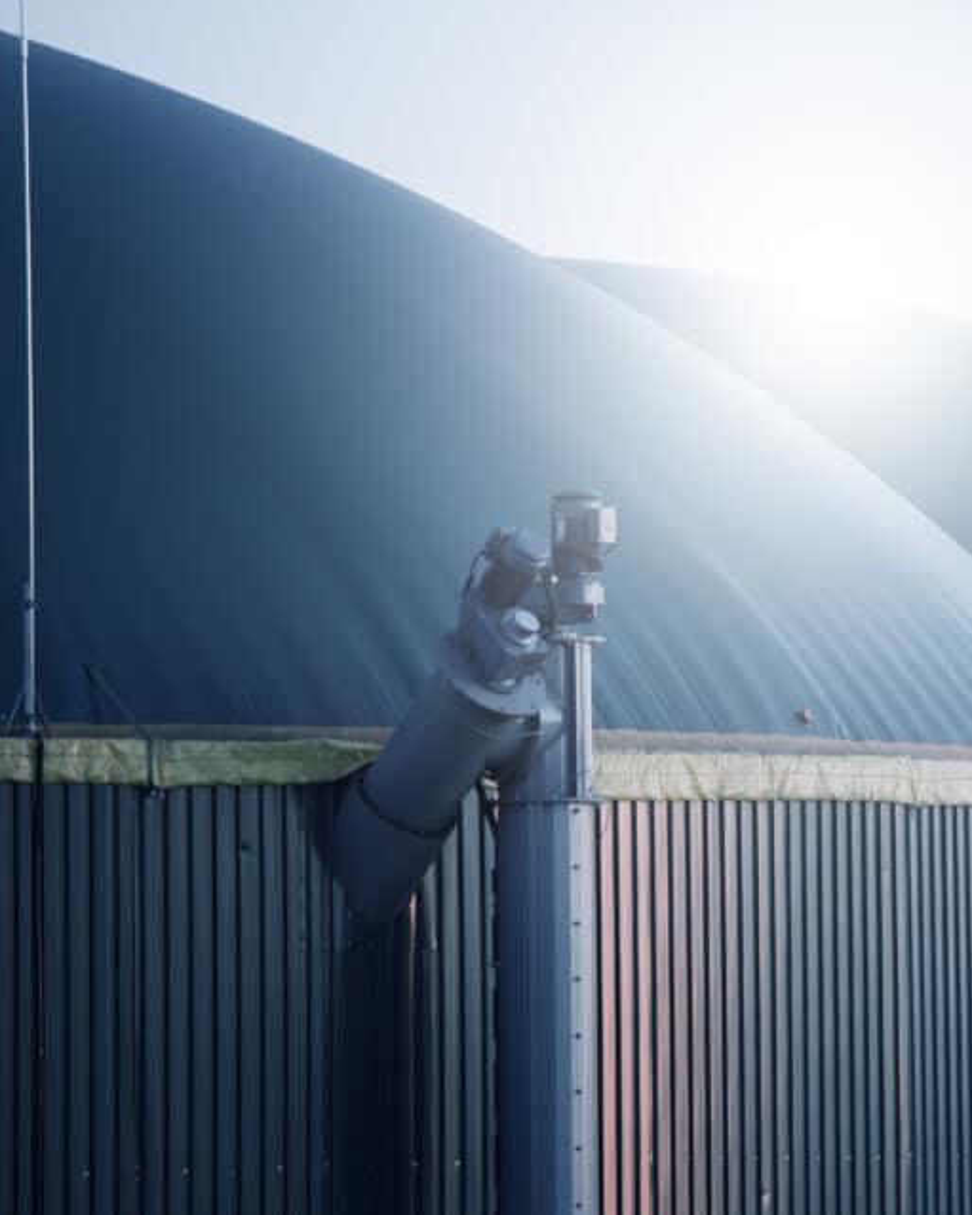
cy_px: 581
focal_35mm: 391
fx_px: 14063
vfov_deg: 4.9
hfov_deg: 4.0
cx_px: 942
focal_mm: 260
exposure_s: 1/80
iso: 400
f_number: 5.3
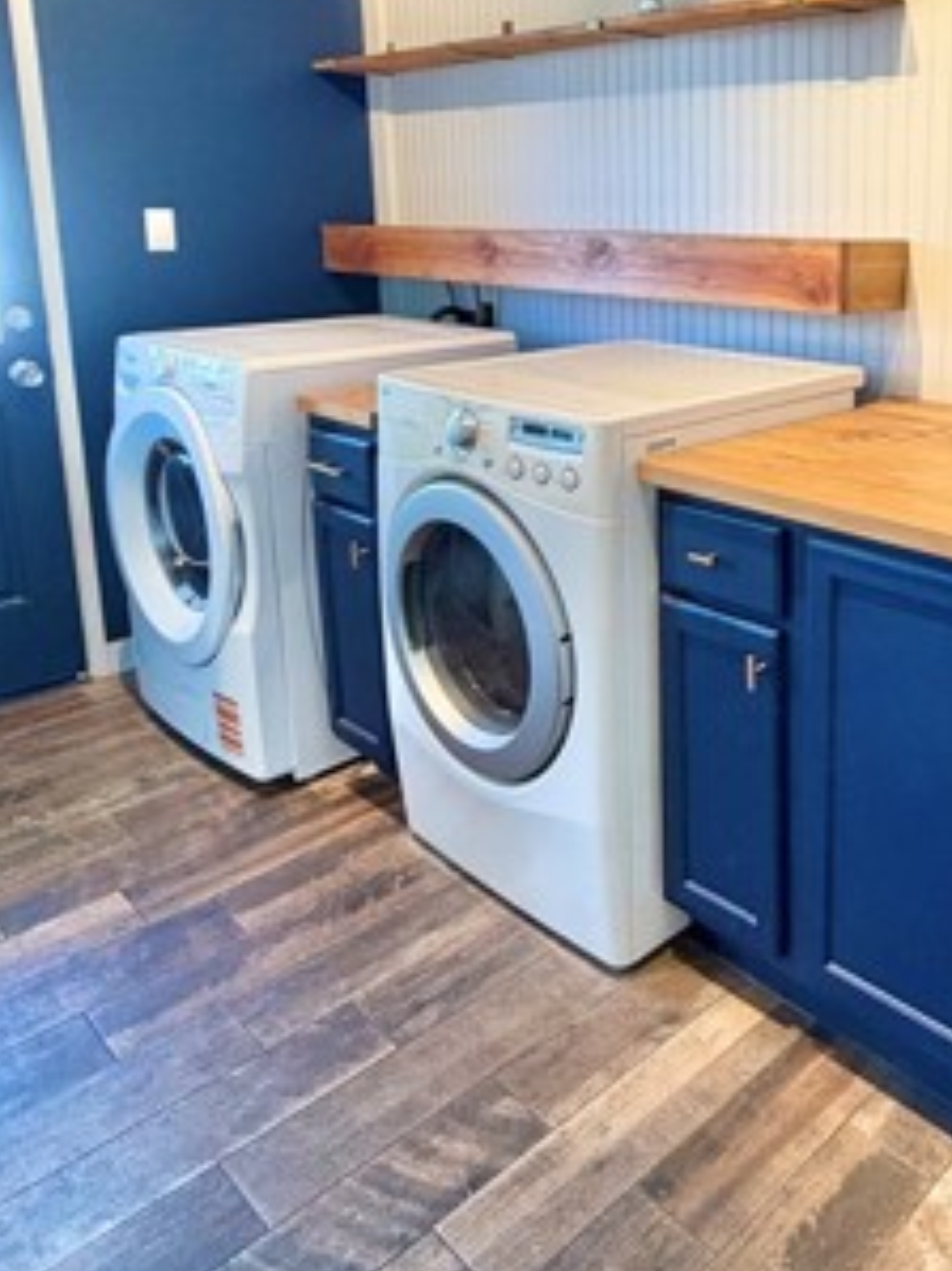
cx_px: 786
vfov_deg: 58.5
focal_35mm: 30
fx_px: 1101
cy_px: 412
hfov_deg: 44.1
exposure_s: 1/60
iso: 200
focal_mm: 2.22
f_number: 2.2
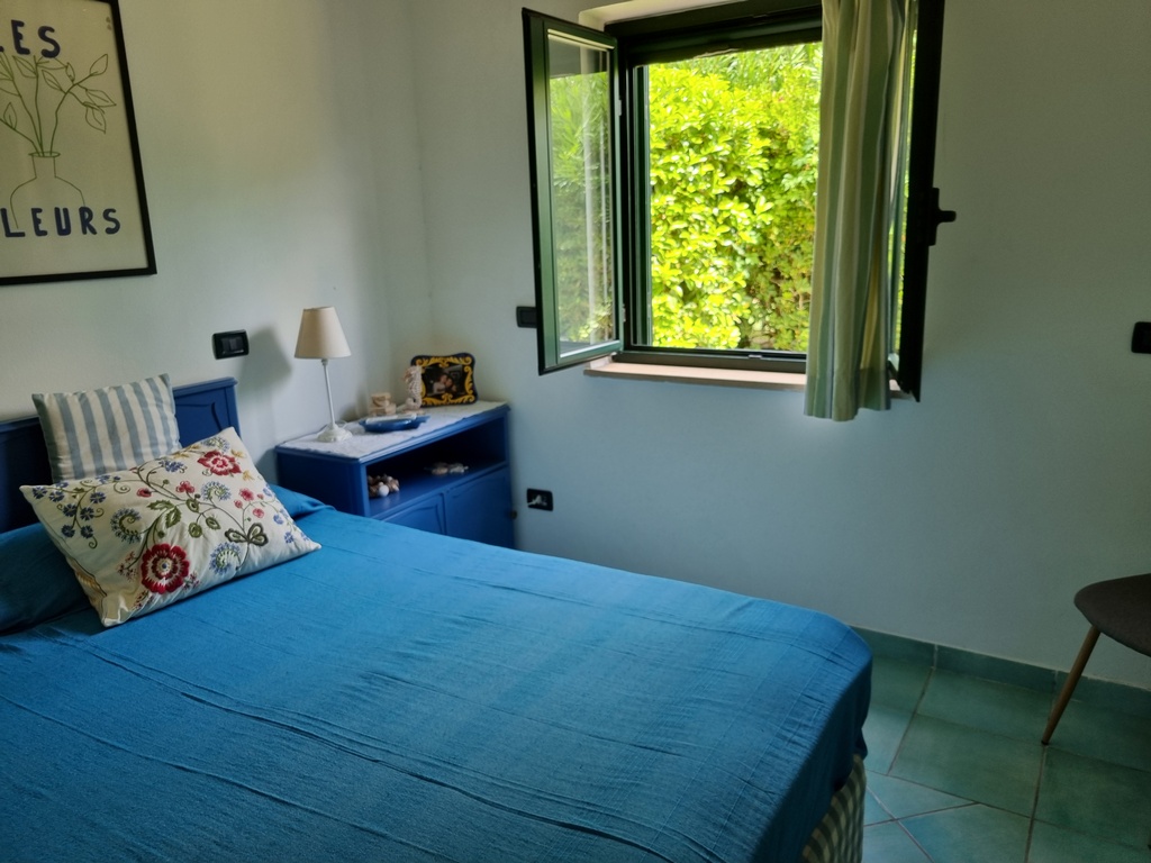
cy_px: 432
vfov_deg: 53.1
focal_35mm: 26
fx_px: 865
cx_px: 576
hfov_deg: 67.3
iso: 64
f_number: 1.8
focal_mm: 5.4
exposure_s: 1/100
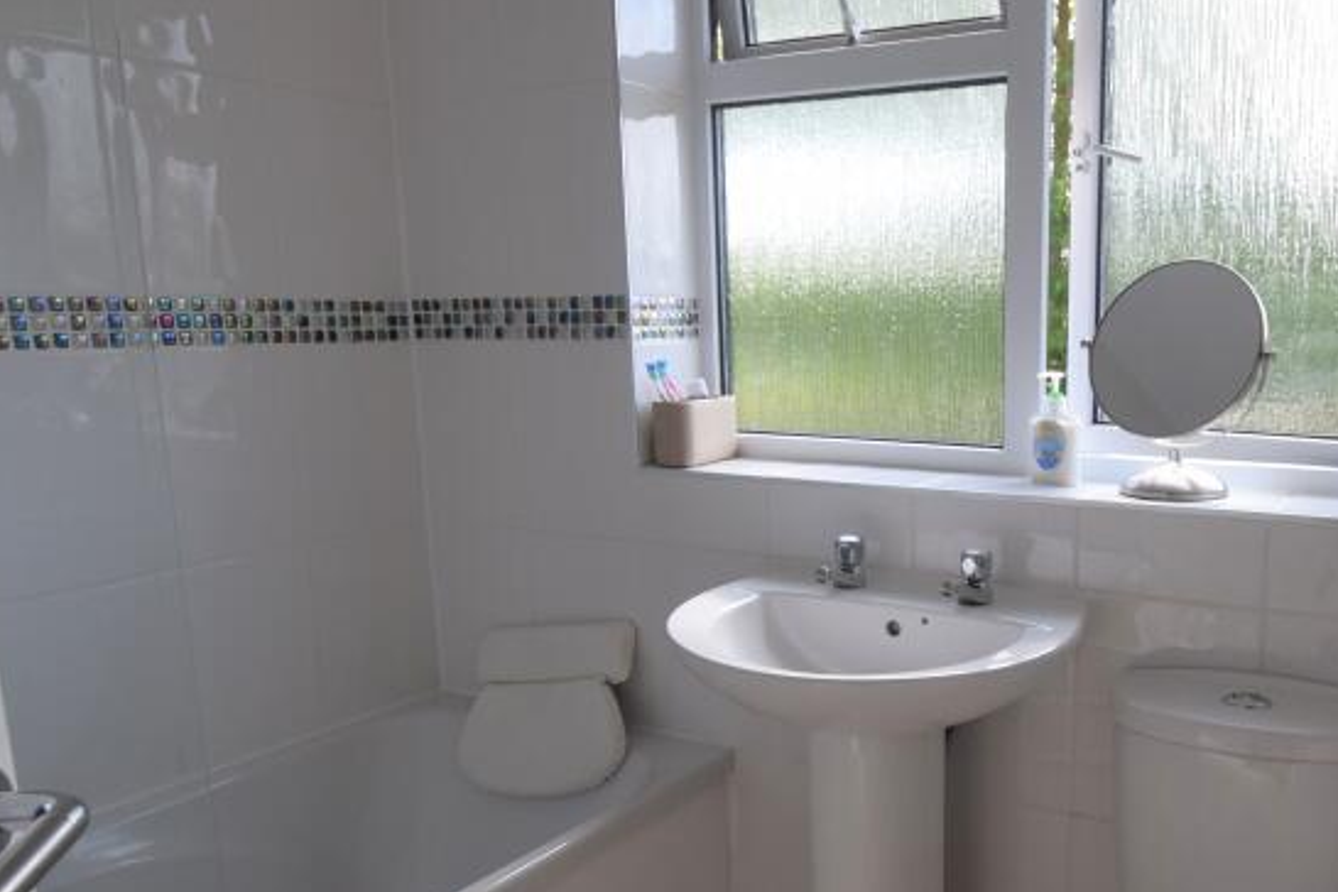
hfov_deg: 58.7
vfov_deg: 42.2
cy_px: 543
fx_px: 1150
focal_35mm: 31
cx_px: 919
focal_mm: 11
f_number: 7.1
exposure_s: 1/200
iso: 400
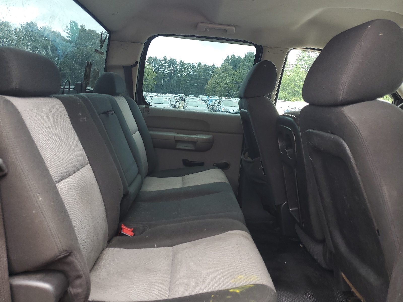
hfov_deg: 67.3
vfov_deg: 53.1
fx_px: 303
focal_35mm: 26
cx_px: 202
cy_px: 151
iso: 50
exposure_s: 1/125
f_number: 1.5
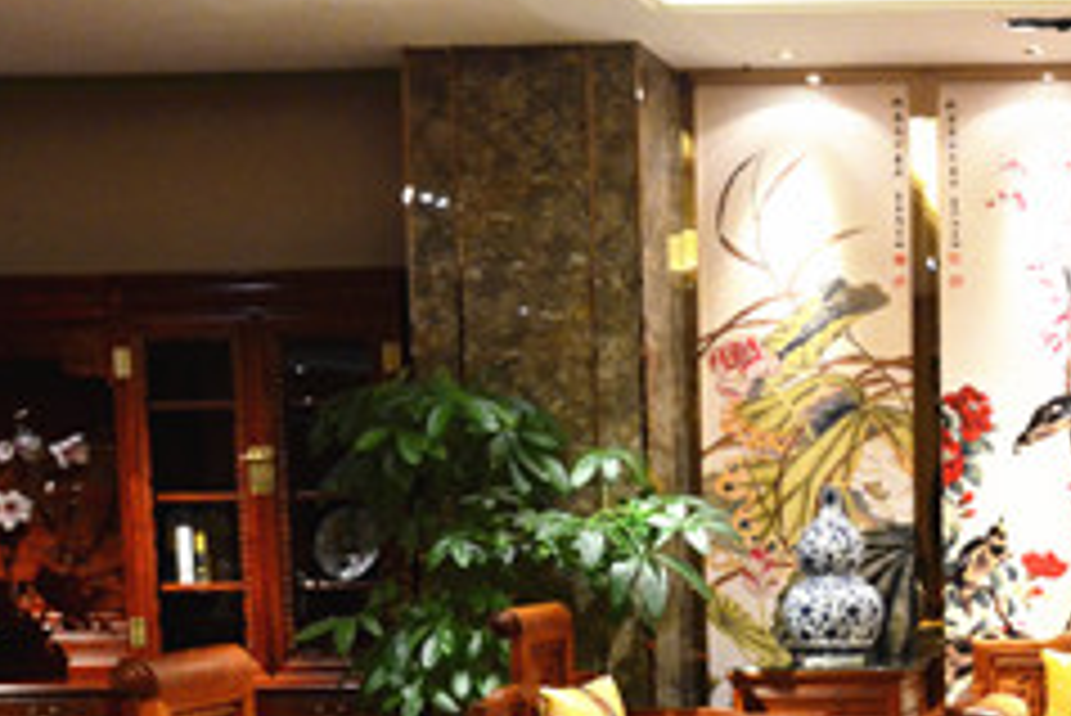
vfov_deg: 19.3
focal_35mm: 68
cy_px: 757
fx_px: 2024
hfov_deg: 26.3
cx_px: 1292
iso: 2000
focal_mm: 18
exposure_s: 1/100
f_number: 5
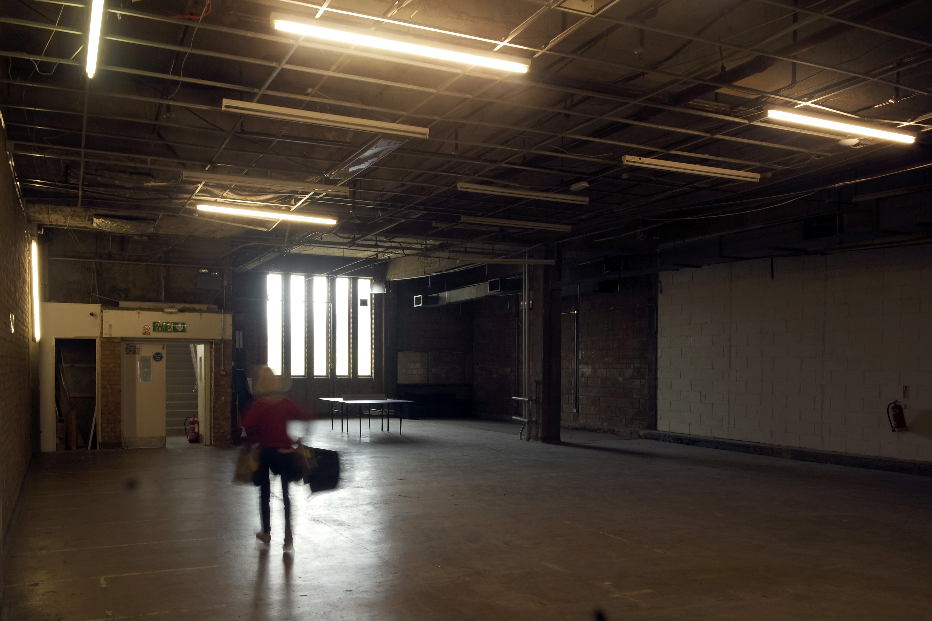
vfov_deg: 43.6
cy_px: 310
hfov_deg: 61.9
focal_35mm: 30
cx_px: 466
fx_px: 777
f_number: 18
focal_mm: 20
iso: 400
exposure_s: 1/3.33
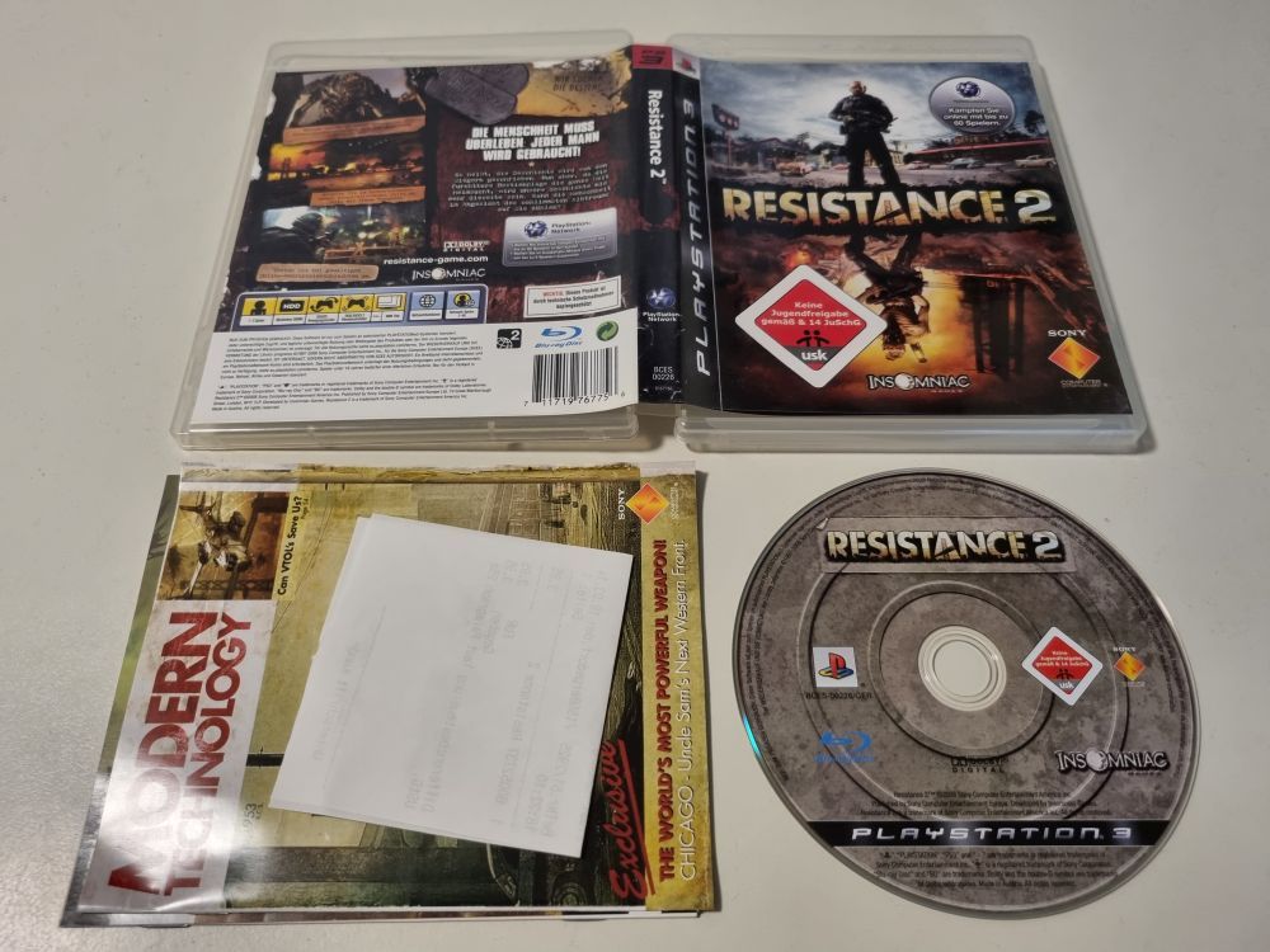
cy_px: 476
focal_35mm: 26
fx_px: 954
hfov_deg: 67.3
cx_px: 635
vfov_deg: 53.1
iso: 250
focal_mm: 5.4
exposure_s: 1/50
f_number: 1.8
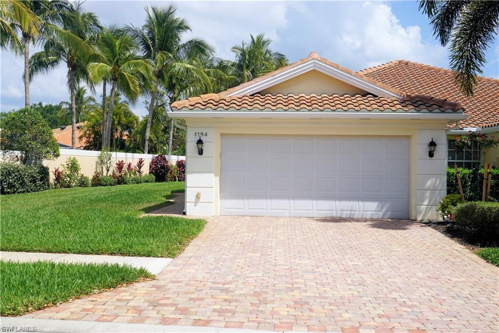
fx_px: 603
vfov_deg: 30.8
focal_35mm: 44
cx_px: 250
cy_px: 166
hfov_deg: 45.0
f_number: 11
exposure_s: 1/200
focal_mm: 29
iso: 100
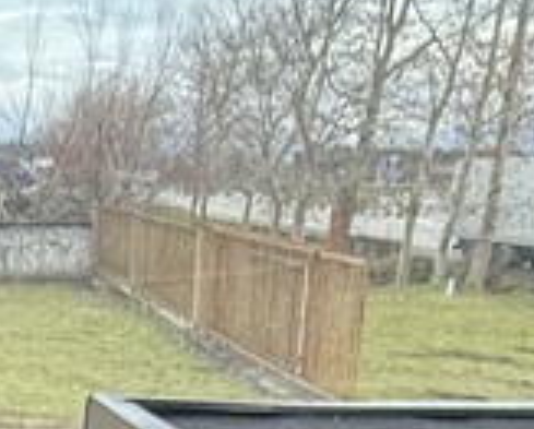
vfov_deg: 20.0
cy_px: 629
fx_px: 1061
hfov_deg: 27.4
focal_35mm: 67
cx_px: 72
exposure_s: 1/60
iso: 500
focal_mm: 2.22
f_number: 2.2
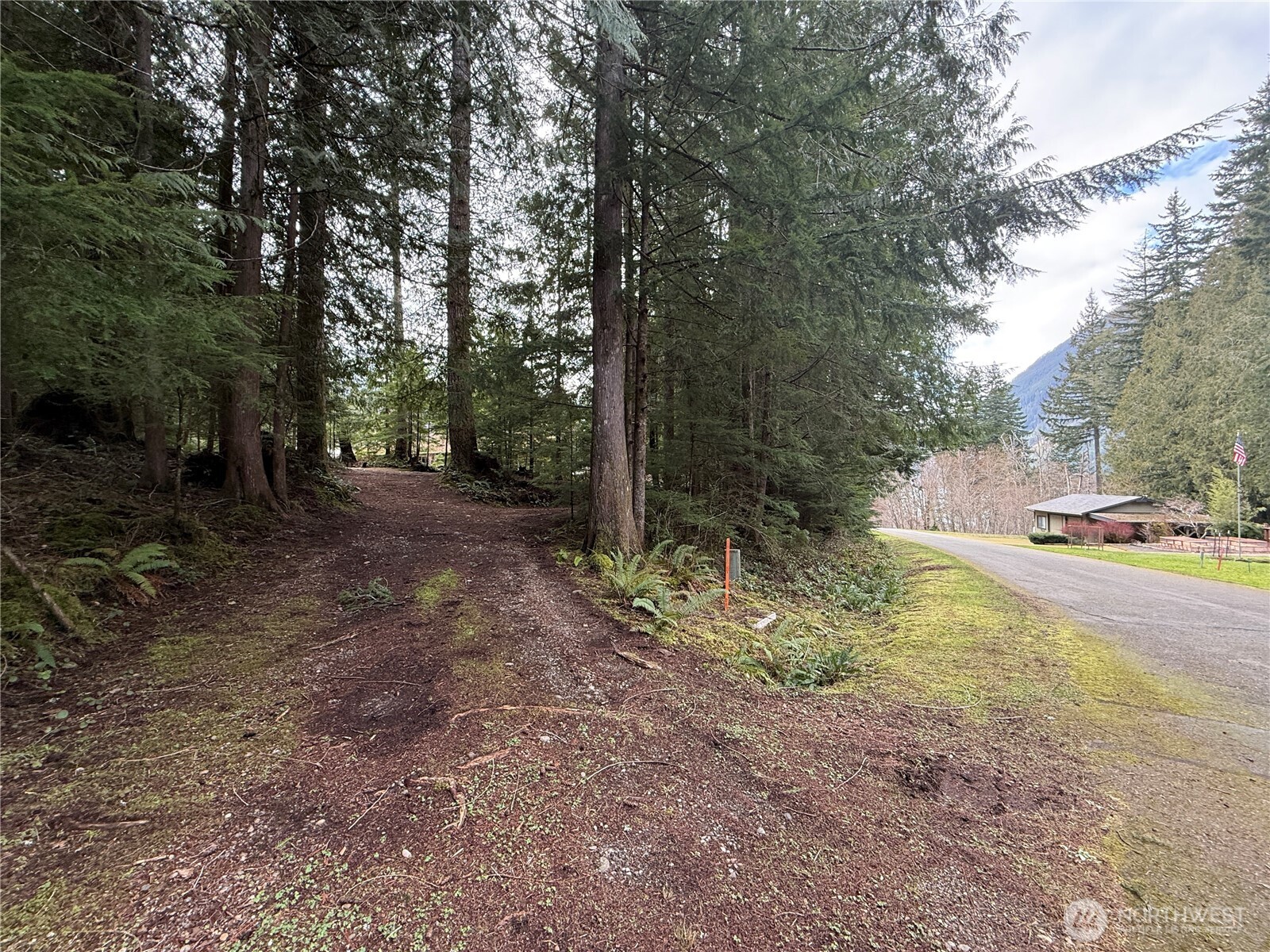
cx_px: 635
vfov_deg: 85.7
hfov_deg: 102.1
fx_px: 514
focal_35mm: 14
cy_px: 476
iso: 125
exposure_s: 1/99
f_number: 2.2
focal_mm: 2.22
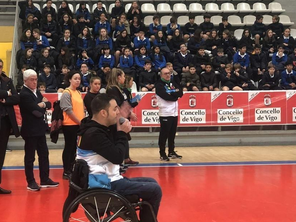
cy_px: 120
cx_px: 120
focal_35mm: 71
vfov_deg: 20.7
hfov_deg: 27.4
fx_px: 607
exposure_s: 1/50
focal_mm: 6.6
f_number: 2.8
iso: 400
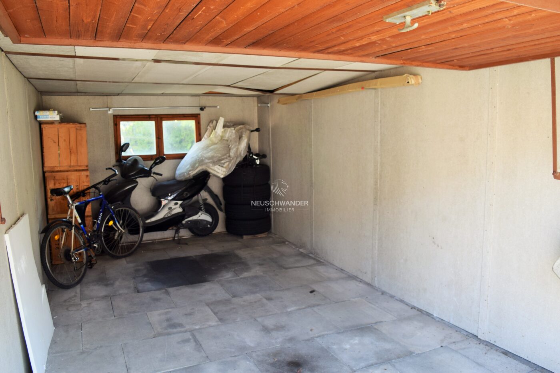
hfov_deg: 67.4
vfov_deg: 47.9
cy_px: 186
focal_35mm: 27
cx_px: 280
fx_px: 420
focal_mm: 18
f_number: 5
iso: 400
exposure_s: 1/100
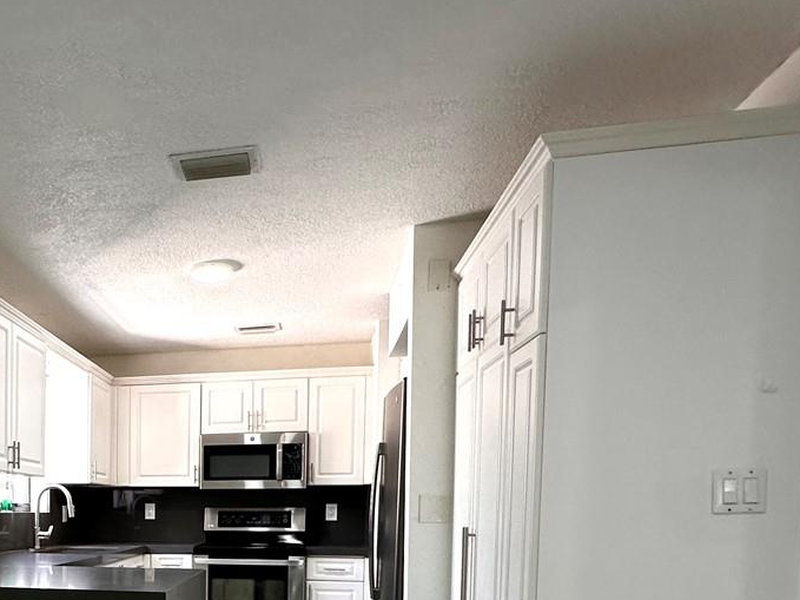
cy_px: 558
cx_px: 97
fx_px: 763
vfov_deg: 39.3
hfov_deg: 49.9
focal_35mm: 33
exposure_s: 1/120
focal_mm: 2.22
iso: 200
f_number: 2.2
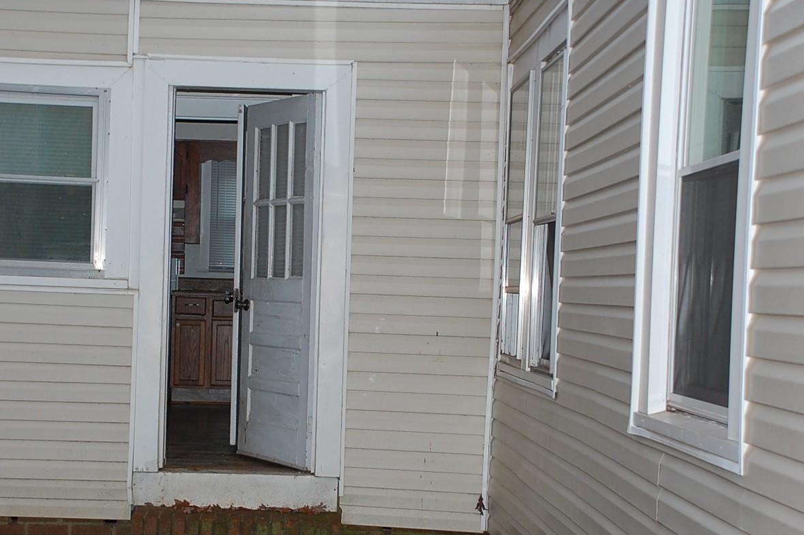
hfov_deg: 30.1
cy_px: 324
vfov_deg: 20.4
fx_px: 1487
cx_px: 294
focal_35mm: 67
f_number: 4.5
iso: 400
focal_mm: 35
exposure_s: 1/60
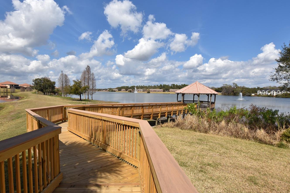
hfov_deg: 90.0
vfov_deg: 67.3
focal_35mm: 18
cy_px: 102
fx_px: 145
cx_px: 140
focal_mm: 10
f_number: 8
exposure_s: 1/500
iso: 140
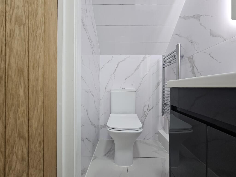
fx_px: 89
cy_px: 88
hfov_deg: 106.2
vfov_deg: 89.9
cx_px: 118
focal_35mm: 13
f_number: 2.2
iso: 64
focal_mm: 2.2
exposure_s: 1/50
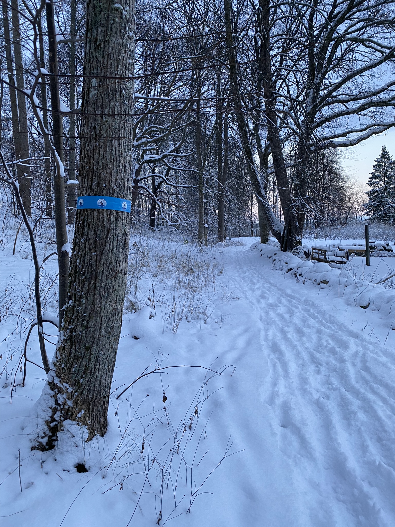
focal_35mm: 26
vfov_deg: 67.3
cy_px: 264
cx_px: 198
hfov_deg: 53.1
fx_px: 396
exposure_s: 1/75
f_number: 1.8
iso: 125
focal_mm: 4.25
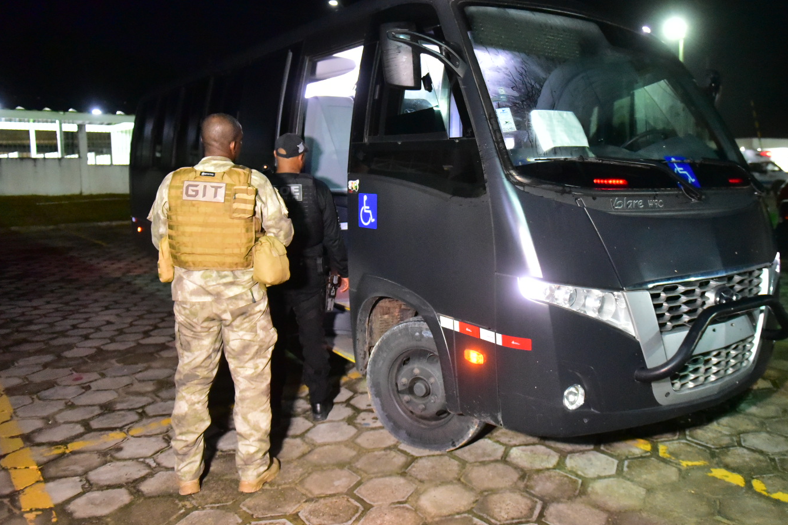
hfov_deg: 63.2
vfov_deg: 44.9
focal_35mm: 29
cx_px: 468
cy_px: 228
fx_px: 635
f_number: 2.8
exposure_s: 1/125
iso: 10000
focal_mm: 24
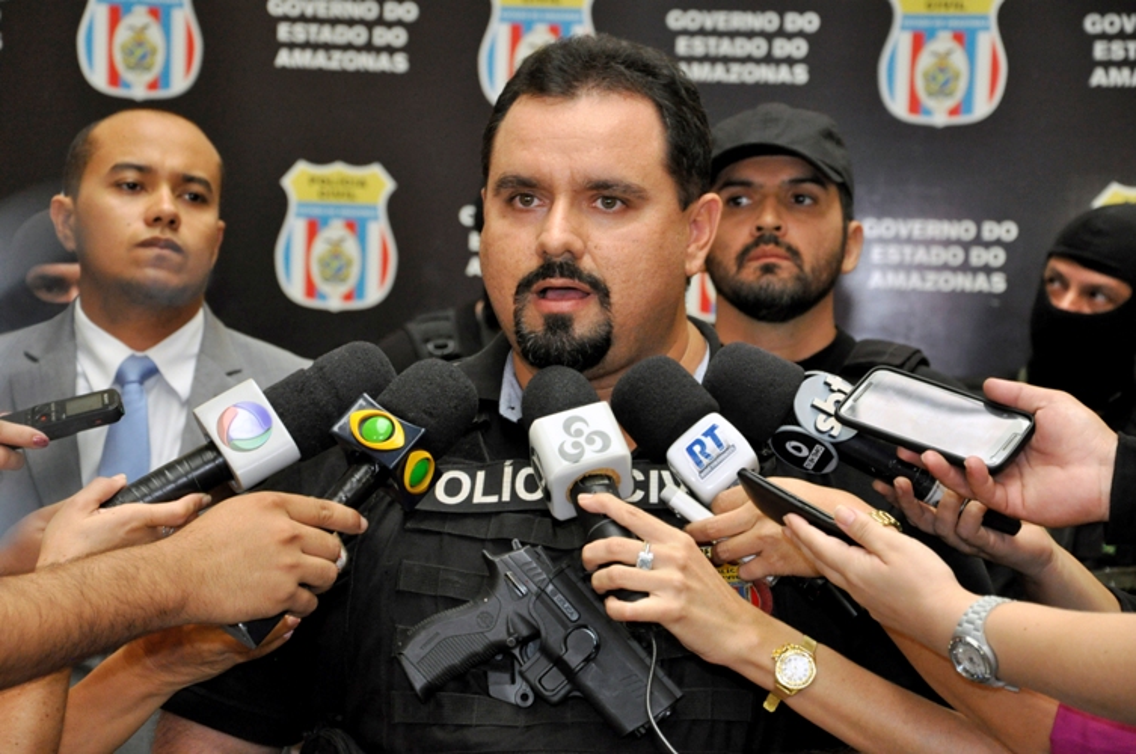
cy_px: 377
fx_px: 3545
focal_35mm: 112
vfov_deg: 12.1
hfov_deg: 18.2
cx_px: 568
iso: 1600
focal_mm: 75
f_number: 6.3
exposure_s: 1/160
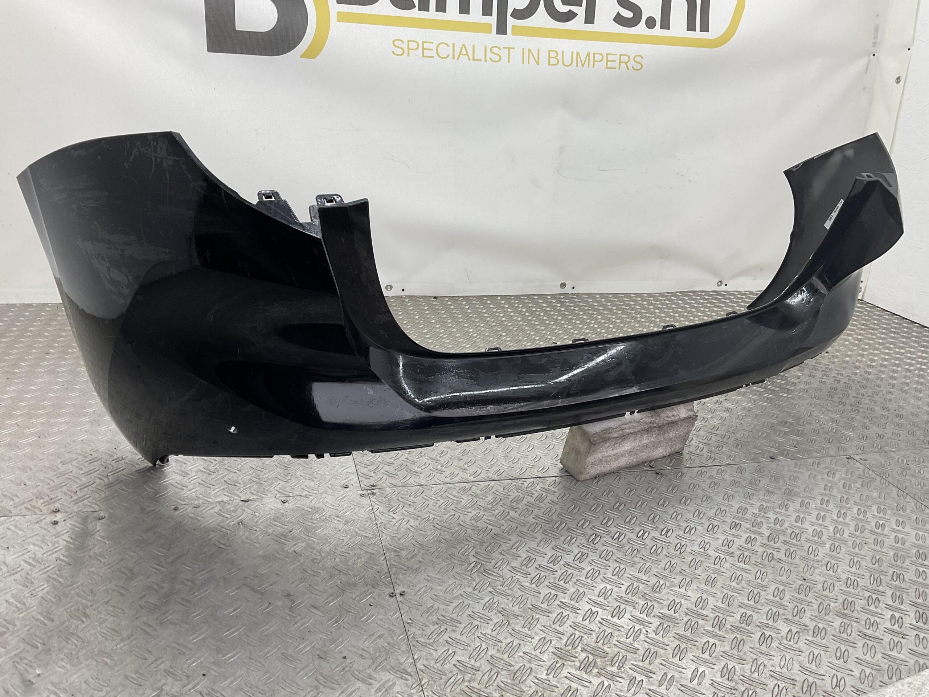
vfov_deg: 48.2
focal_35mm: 29
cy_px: 348
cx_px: 464
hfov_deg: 61.7
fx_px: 778
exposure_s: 1/100
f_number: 1.8
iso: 25
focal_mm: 3
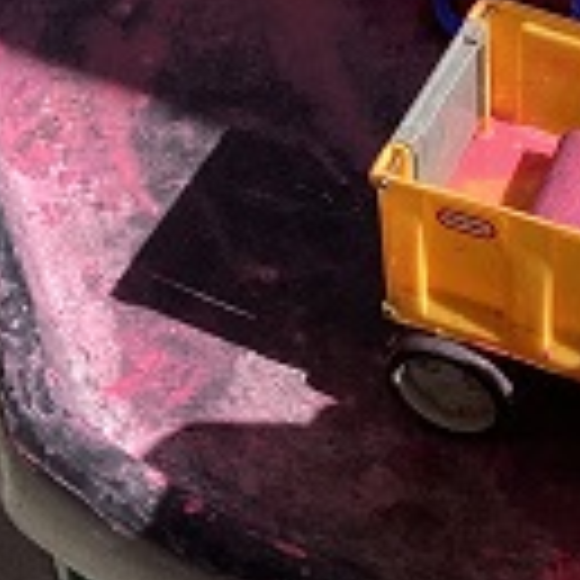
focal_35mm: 106
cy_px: -135
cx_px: 677
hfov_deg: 15.9
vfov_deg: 15.7
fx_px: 2009
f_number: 2.4
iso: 25
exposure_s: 1/1314
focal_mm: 3.3
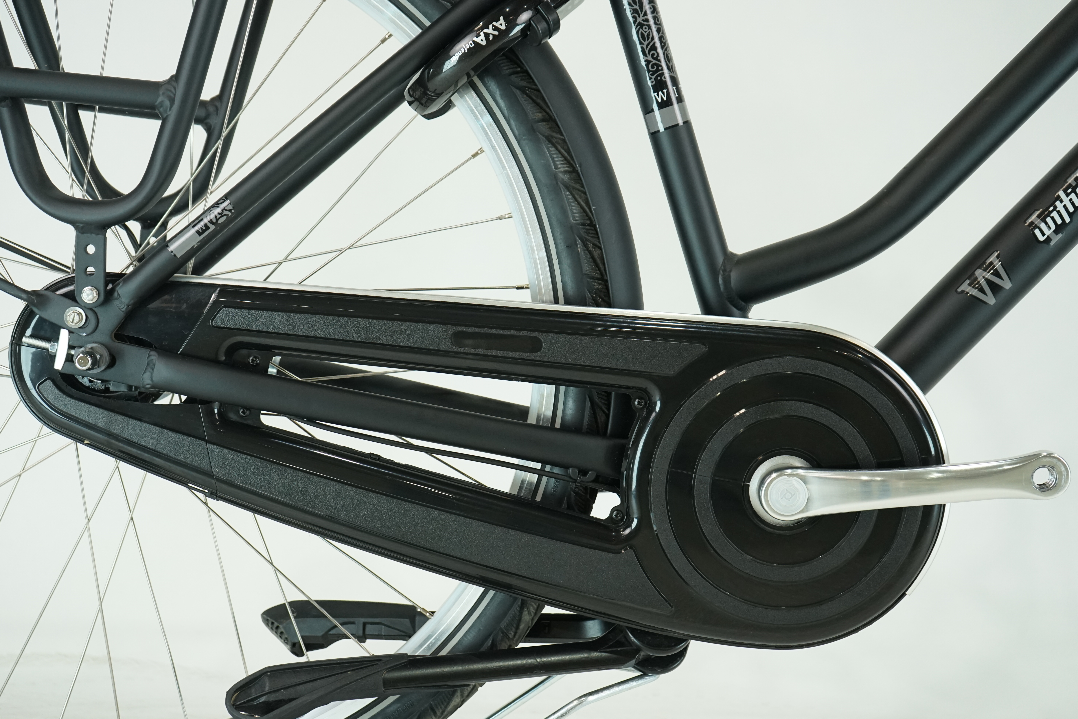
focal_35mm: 51
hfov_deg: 38.9
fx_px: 1527
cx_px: 534
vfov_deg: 26.5
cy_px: 365
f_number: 5.6
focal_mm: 50
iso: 1600
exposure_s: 1/200
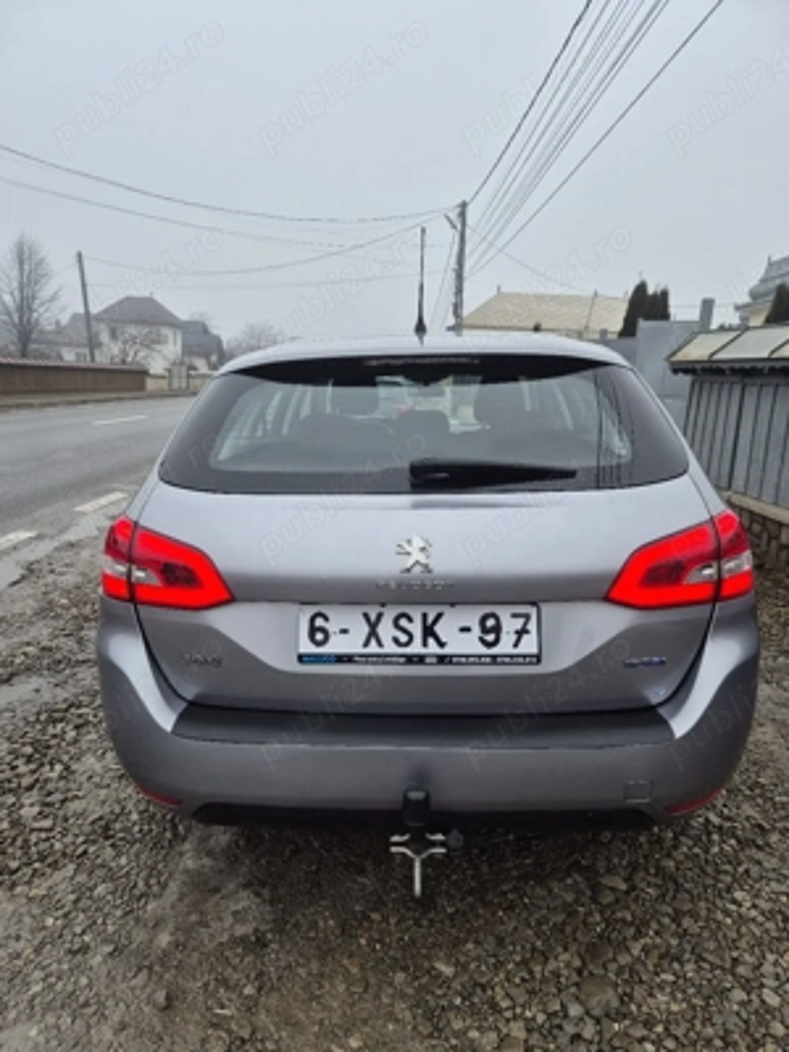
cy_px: 526
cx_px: 394
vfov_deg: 73.9
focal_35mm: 23
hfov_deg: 58.9
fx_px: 699
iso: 25
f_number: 1.8
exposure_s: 1/286
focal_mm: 5.4
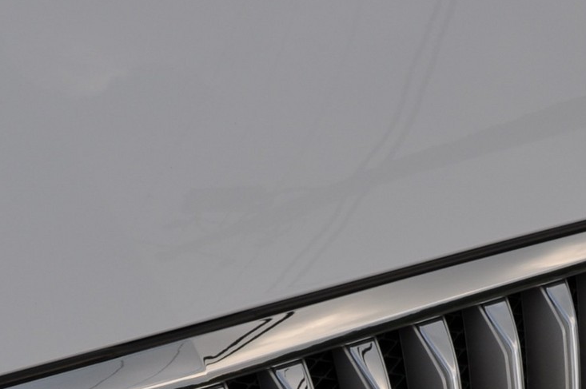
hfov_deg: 15.4
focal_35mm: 133
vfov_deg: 10.0
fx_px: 2163
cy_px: 556
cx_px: 218
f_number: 8
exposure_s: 1/250
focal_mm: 26
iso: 200
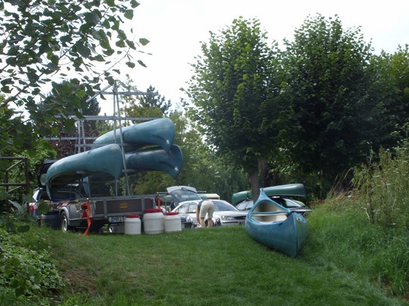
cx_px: 150
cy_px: 173
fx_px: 626
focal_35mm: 53
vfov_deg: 27.5
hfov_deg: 36.0
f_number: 4.9
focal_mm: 6.3
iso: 50
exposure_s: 1/209
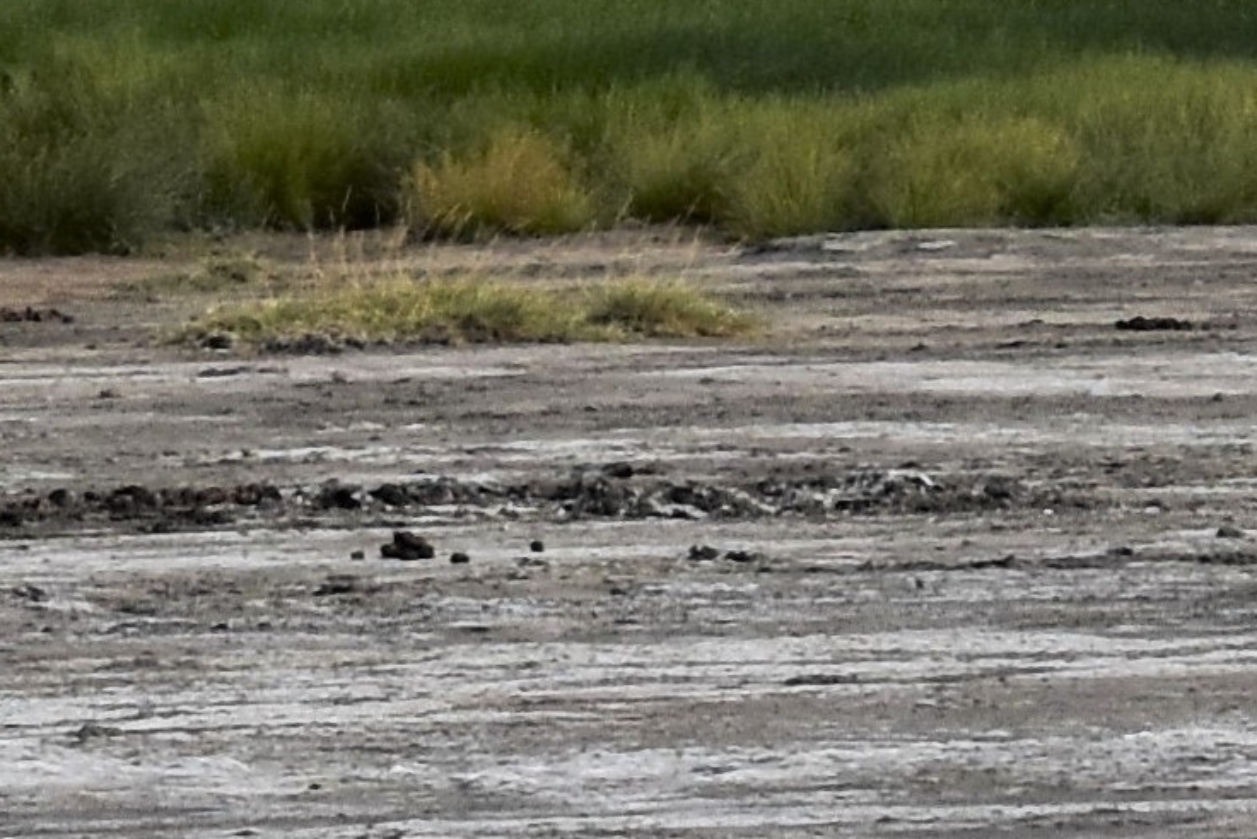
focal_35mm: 739
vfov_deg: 1.9
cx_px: -599
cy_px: -737
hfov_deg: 2.8
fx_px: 25807
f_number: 11
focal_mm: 62
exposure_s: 1/400
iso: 400
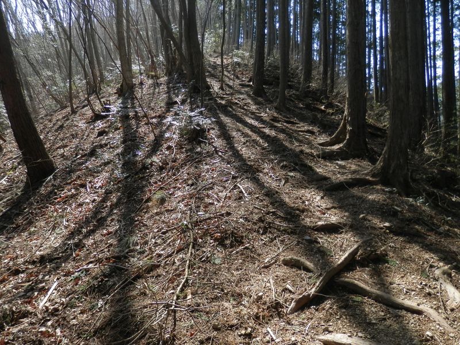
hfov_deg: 69.4
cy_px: 172
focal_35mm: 25
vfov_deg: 54.9
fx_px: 332
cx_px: 230
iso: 80
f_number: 3
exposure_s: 1/160
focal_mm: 4.5
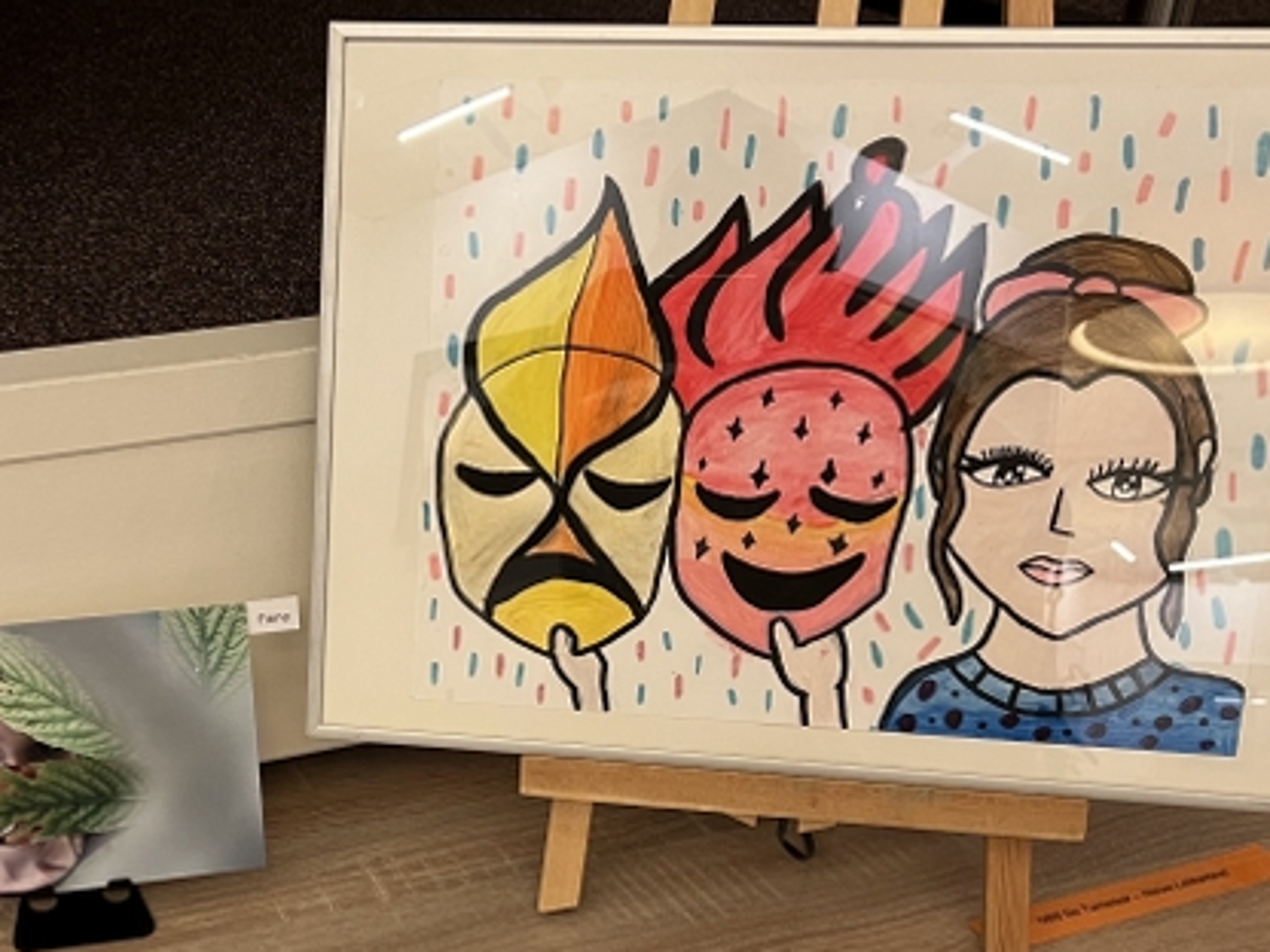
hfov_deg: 37.1
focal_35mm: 50
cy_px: 687
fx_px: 1834
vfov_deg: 28.8
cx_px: 296
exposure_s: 1/50
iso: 200
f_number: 1.5
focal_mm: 5.7
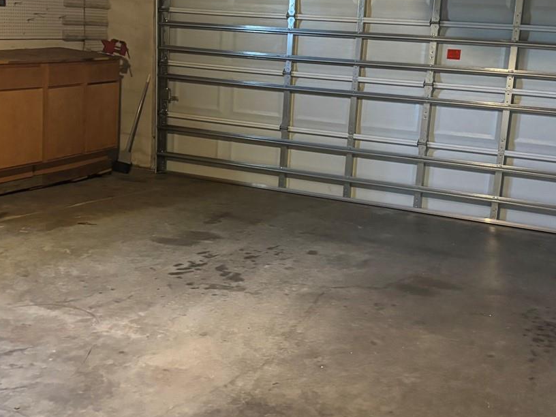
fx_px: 819
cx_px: 266
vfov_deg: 28.6
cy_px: 202
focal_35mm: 51
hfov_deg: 37.5
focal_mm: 5.96
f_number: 1.6
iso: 640
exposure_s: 1/30
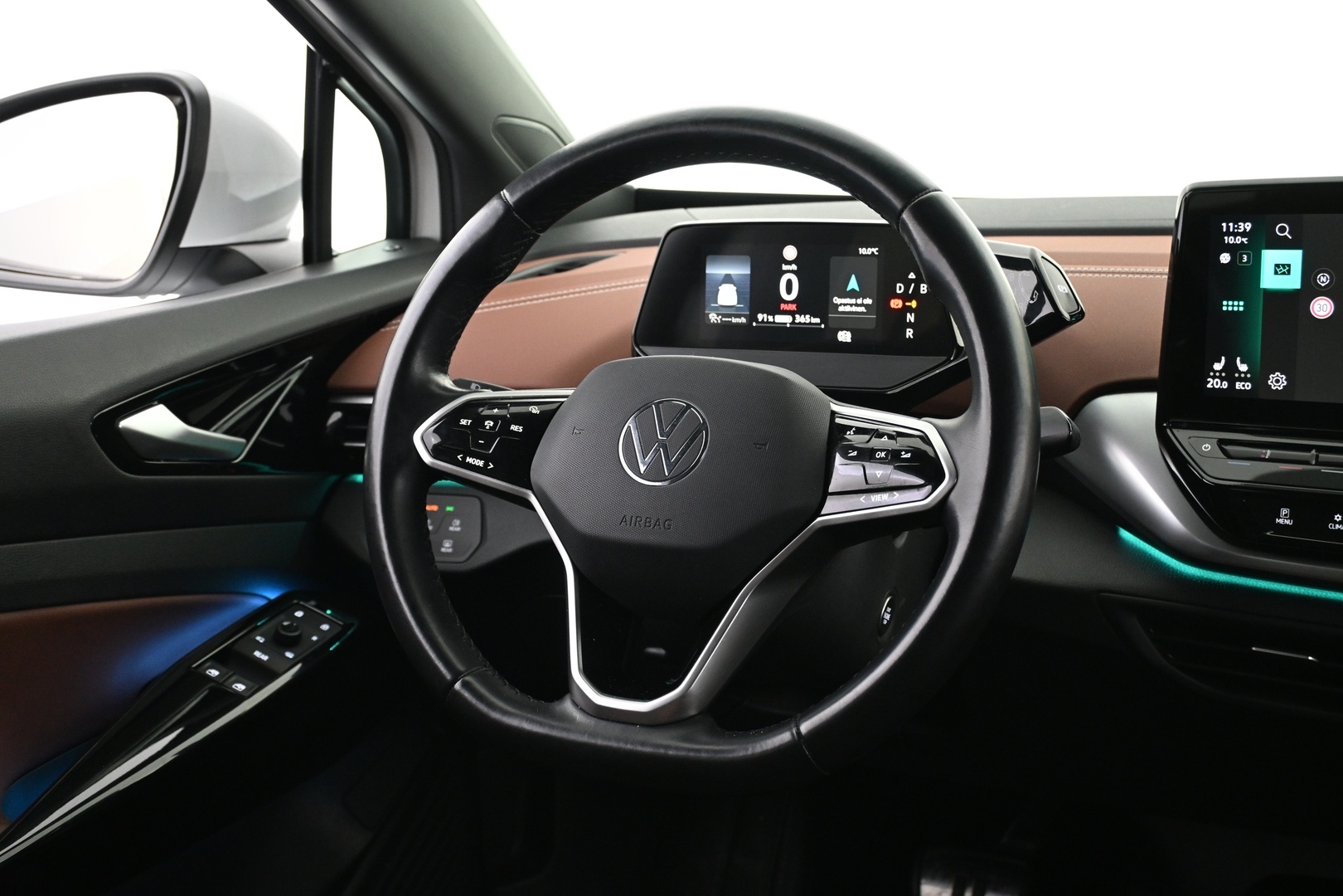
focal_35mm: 39
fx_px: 1455
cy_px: 448
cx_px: 672
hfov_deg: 49.6
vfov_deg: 34.2
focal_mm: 26
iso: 1600
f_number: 4.5
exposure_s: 1/15
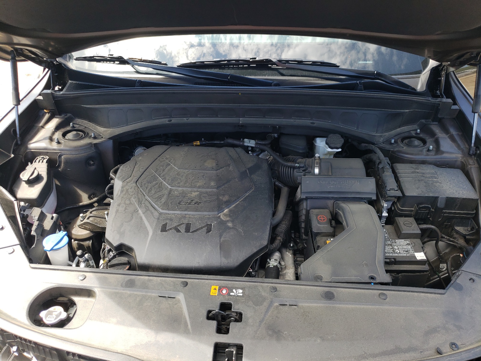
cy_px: 180
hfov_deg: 67.3
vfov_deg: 53.1
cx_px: 240
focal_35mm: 26
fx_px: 361
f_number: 1.5
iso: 50
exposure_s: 1/333
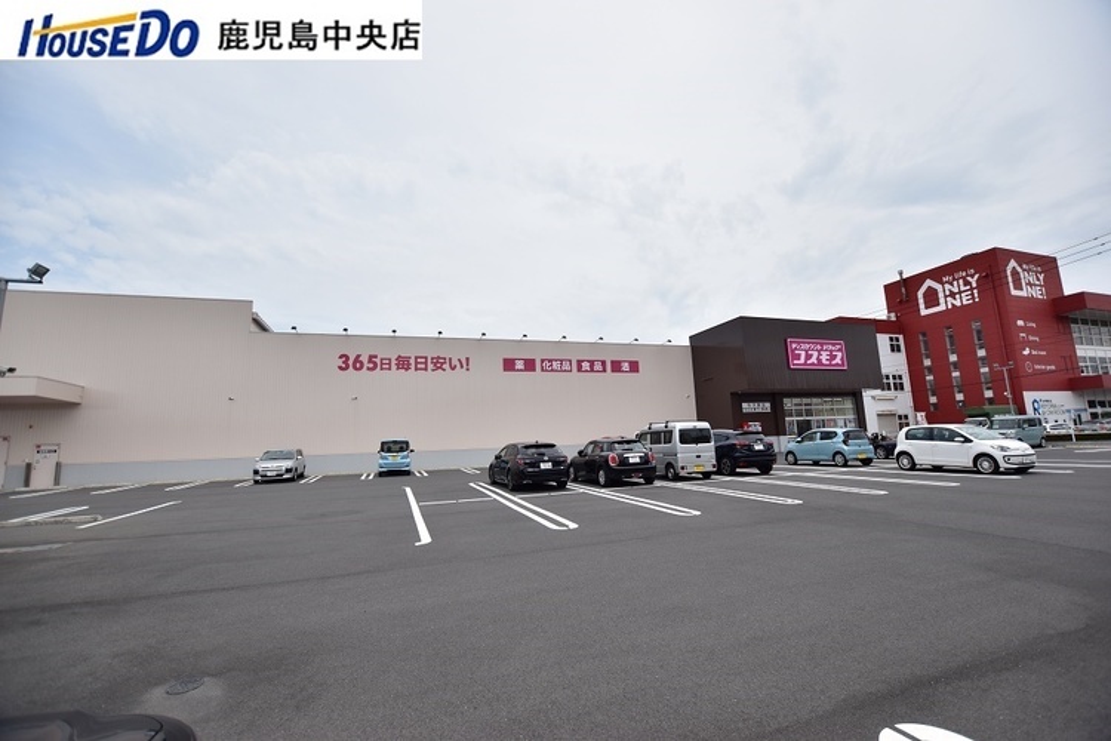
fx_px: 463
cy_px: 370
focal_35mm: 15
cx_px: 556
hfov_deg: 100.4
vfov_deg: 77.3
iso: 160
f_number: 3.5
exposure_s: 1/3200
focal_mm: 10
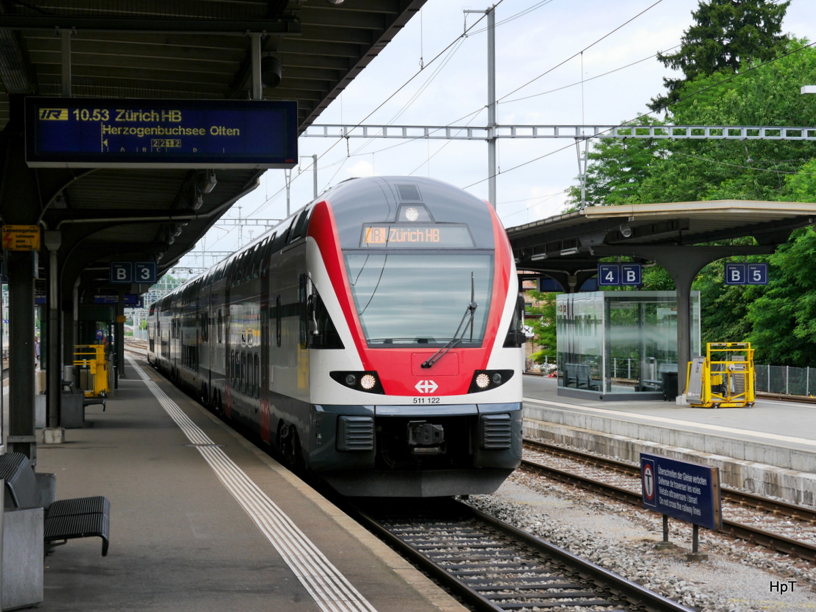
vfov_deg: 17.6
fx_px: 1980
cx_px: 408
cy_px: 306
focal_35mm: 84
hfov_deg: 23.3
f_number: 7.1
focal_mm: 42
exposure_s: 1/250
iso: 160
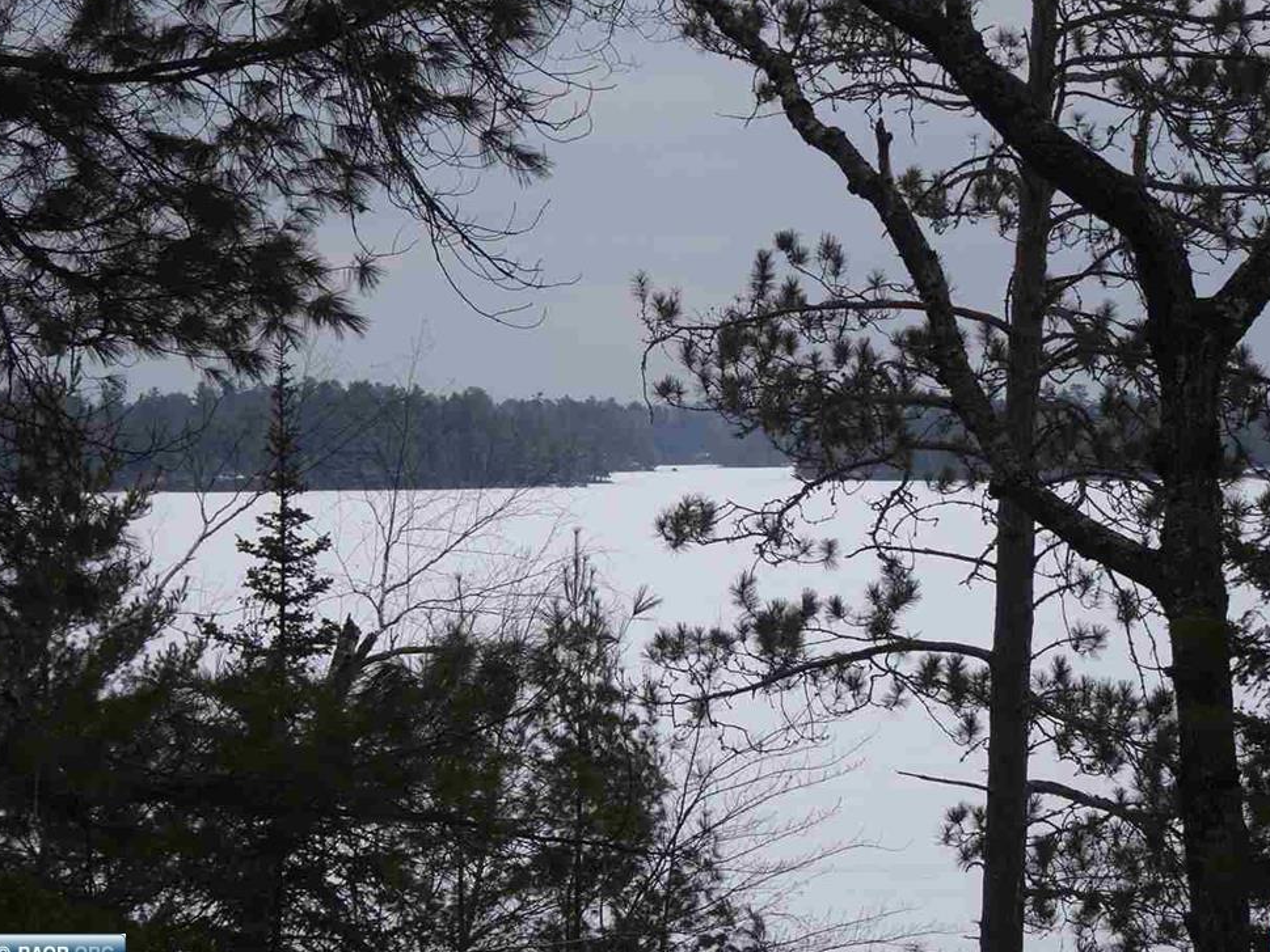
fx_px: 3412
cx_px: 654
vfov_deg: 15.9
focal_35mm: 93
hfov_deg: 21.1
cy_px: 470
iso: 80
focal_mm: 14.99
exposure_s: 1/250
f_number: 5
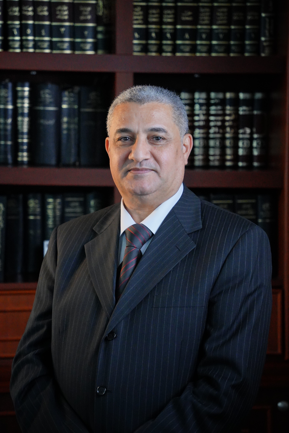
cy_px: 216
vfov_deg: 20.8
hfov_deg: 14.0
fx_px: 1180
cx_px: 144
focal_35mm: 98
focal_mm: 98
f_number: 4.5
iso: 4000
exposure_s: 1/200
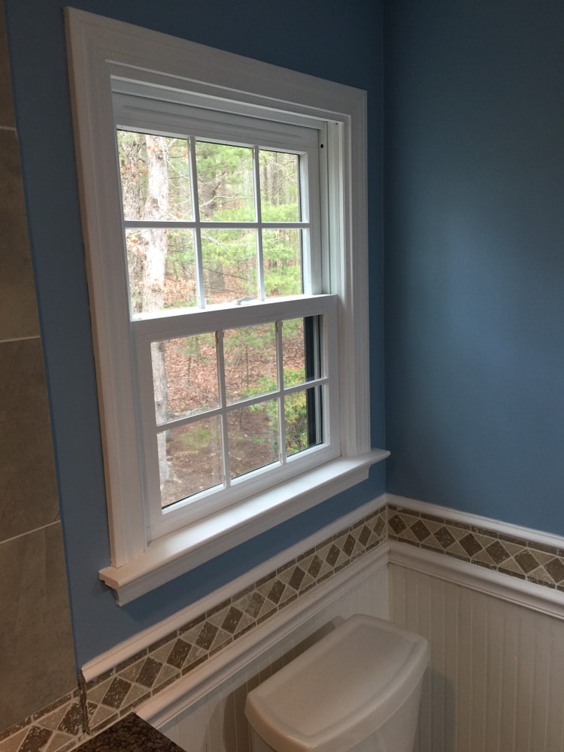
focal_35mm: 29
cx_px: 282
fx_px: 630
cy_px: 376
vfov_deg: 61.7
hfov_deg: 48.2
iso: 32
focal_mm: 4.15
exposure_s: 1/15
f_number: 2.2
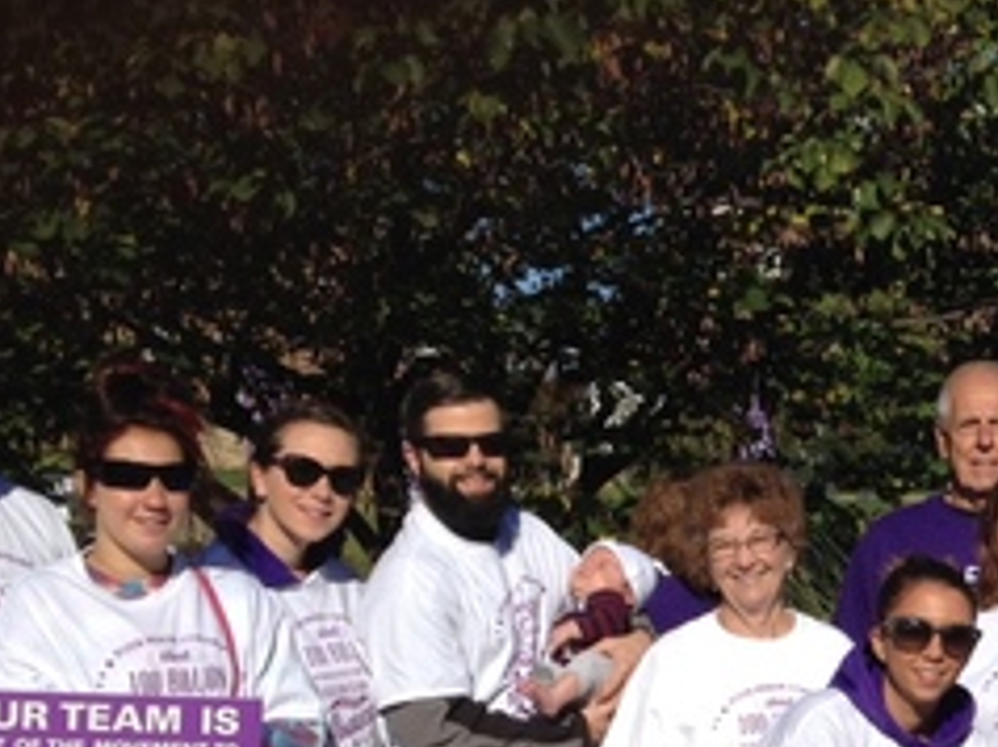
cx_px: 1157
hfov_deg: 17.8
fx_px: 3053
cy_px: 760
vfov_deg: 13.7
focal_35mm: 106
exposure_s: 1/3247
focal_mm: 4.28
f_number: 2.4
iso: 50
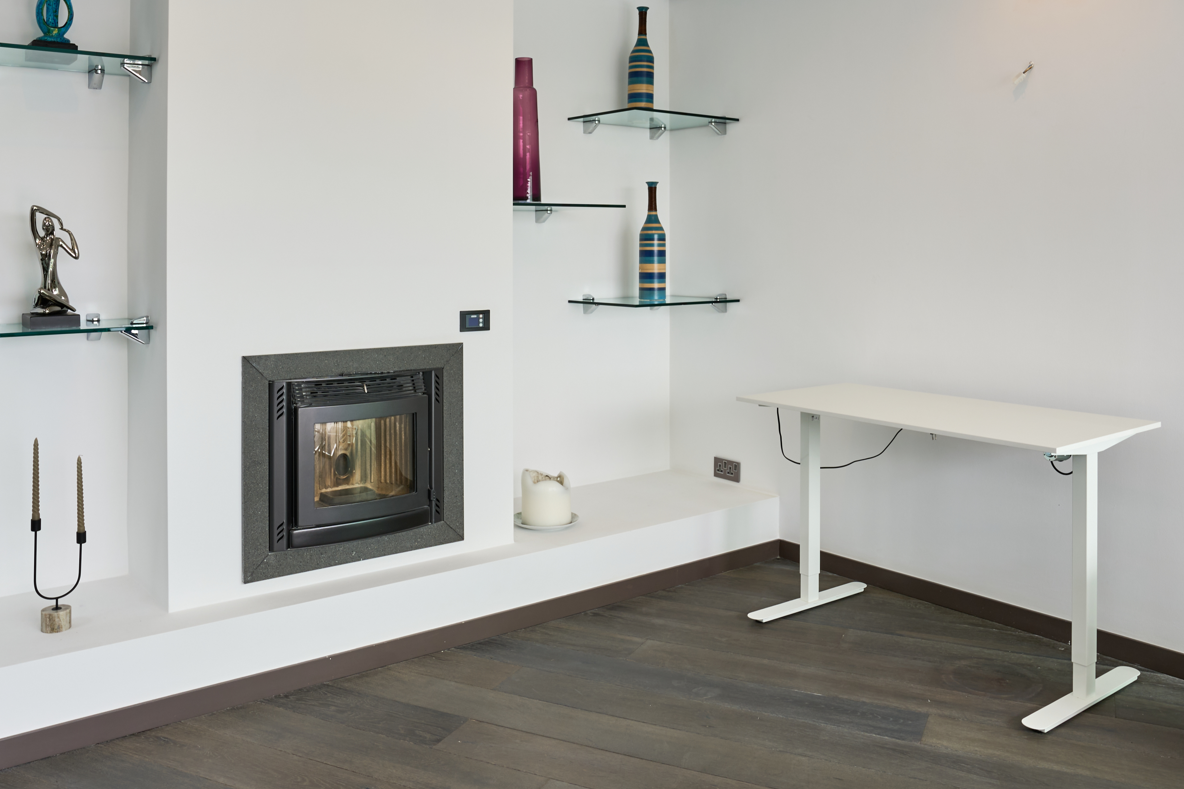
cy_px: 268
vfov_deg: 43.0
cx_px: 590
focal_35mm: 30
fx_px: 987
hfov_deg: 61.9
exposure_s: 1/500
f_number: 8
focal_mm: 17
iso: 250
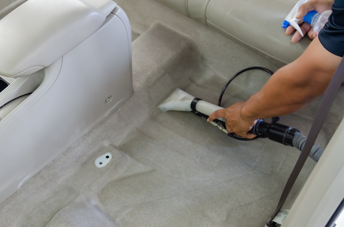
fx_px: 343
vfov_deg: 36.7
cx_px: 172
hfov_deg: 53.2
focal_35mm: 36
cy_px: 114
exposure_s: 1/30
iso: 1400
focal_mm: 24
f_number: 4
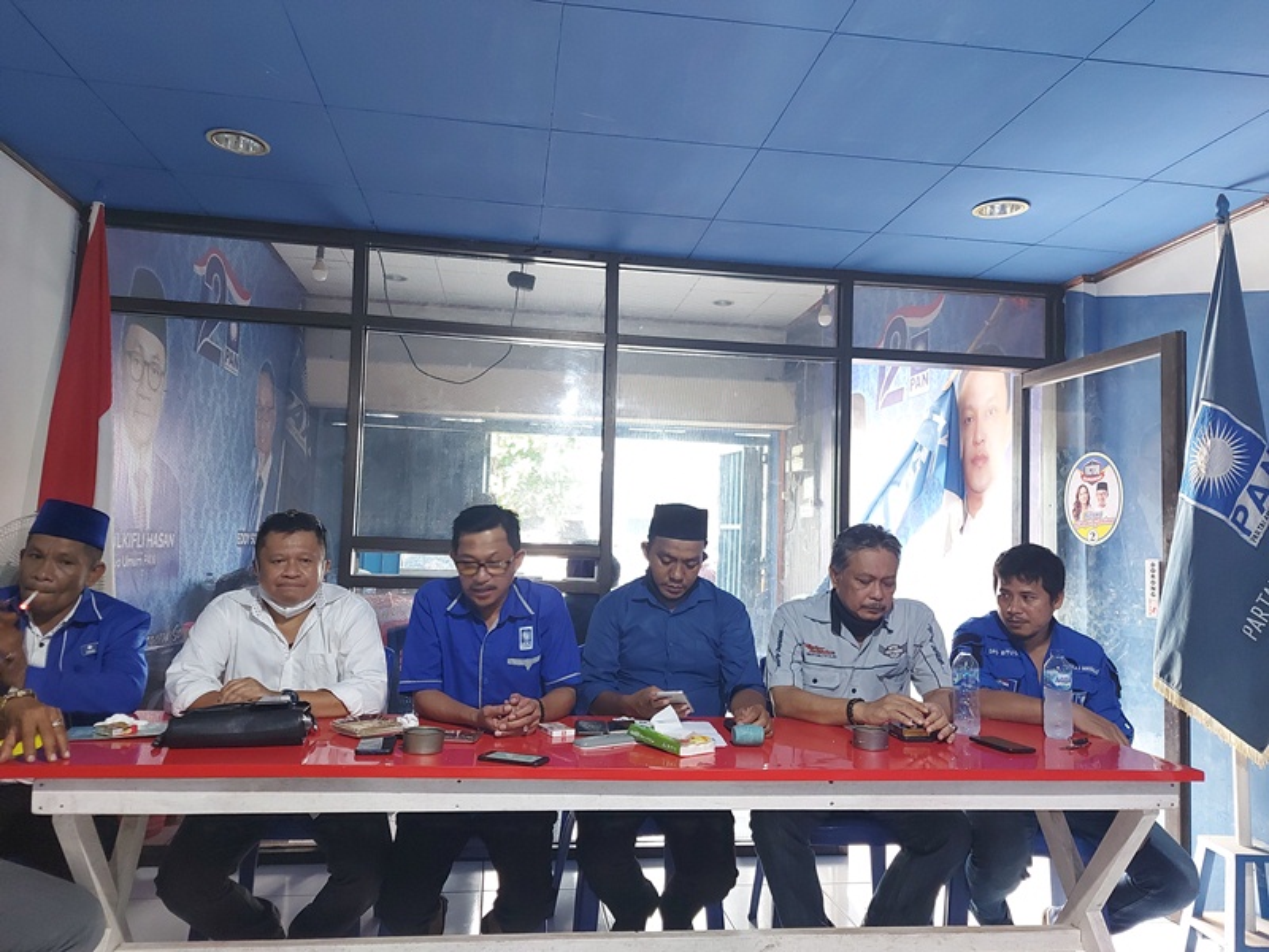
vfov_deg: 56.8
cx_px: 634
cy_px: 476
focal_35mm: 24
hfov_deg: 71.6
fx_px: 880
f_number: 1.8
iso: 500
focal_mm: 5.23
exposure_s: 1/25
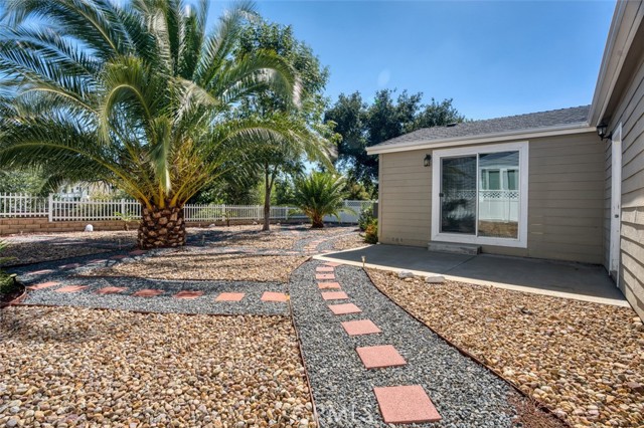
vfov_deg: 73.7
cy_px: 214
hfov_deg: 96.8
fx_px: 286
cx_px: 322
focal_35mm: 16
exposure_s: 1/800
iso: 320
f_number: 8
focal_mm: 16
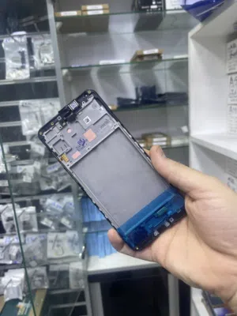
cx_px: 118
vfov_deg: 69.4
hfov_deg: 54.9
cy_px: 158
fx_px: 228
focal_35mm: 25
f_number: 1.6
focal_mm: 5.1
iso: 80
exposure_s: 1/100
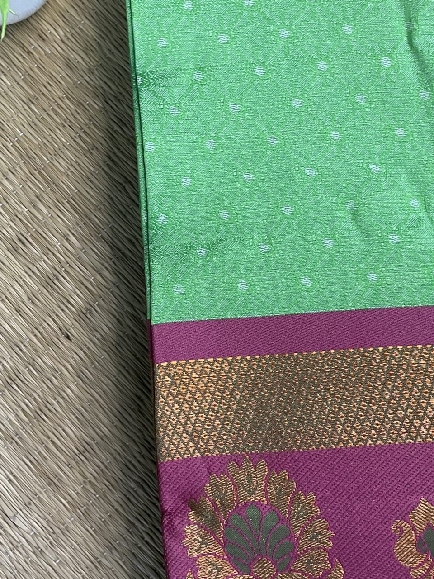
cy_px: 207
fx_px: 869
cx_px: 154
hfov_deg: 27.9
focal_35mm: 52
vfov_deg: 36.5
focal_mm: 4.2
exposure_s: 1/50
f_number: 1.6
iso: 320
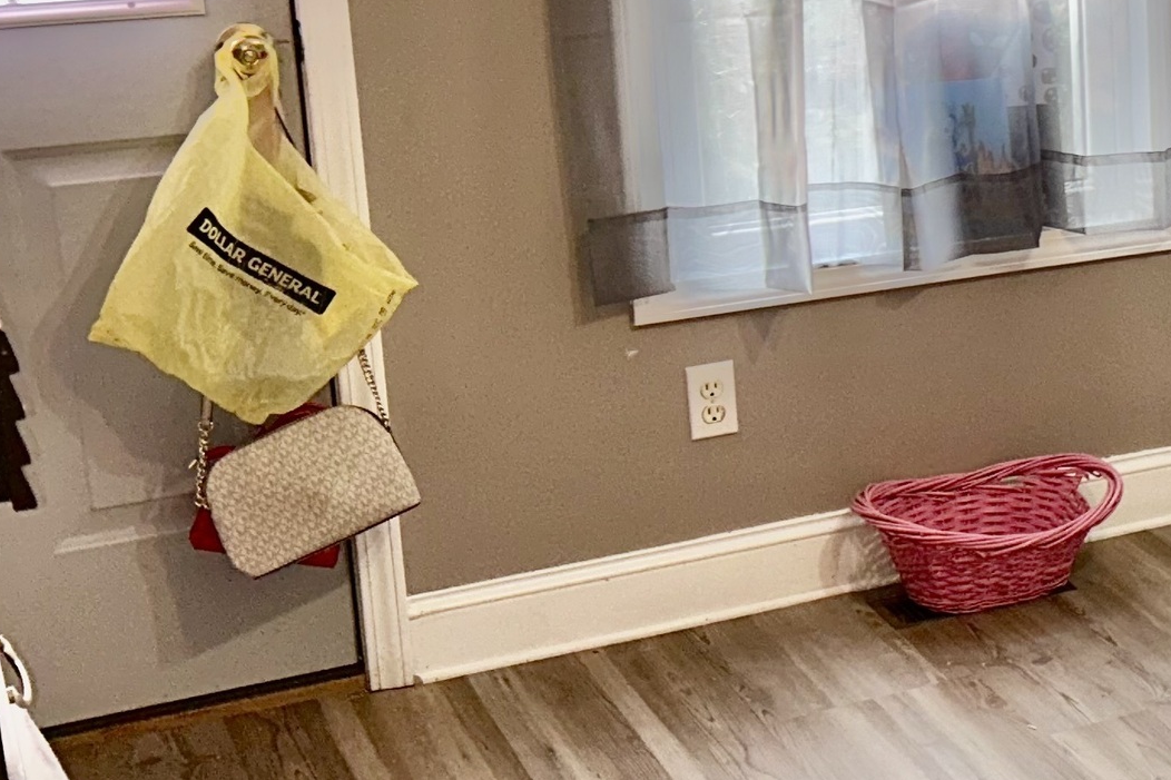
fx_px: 2569
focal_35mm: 79
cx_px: 1605
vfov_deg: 17.2
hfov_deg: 22.4
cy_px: 188
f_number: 1.5
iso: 32
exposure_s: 1/41
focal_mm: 5.7
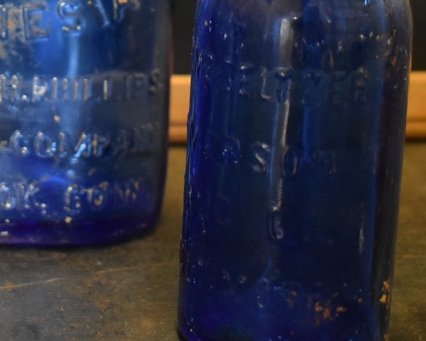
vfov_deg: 11.3
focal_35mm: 134
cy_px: -47
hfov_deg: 13.8
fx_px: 1690
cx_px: -121
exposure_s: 1/60
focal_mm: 32
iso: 2200
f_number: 4.5
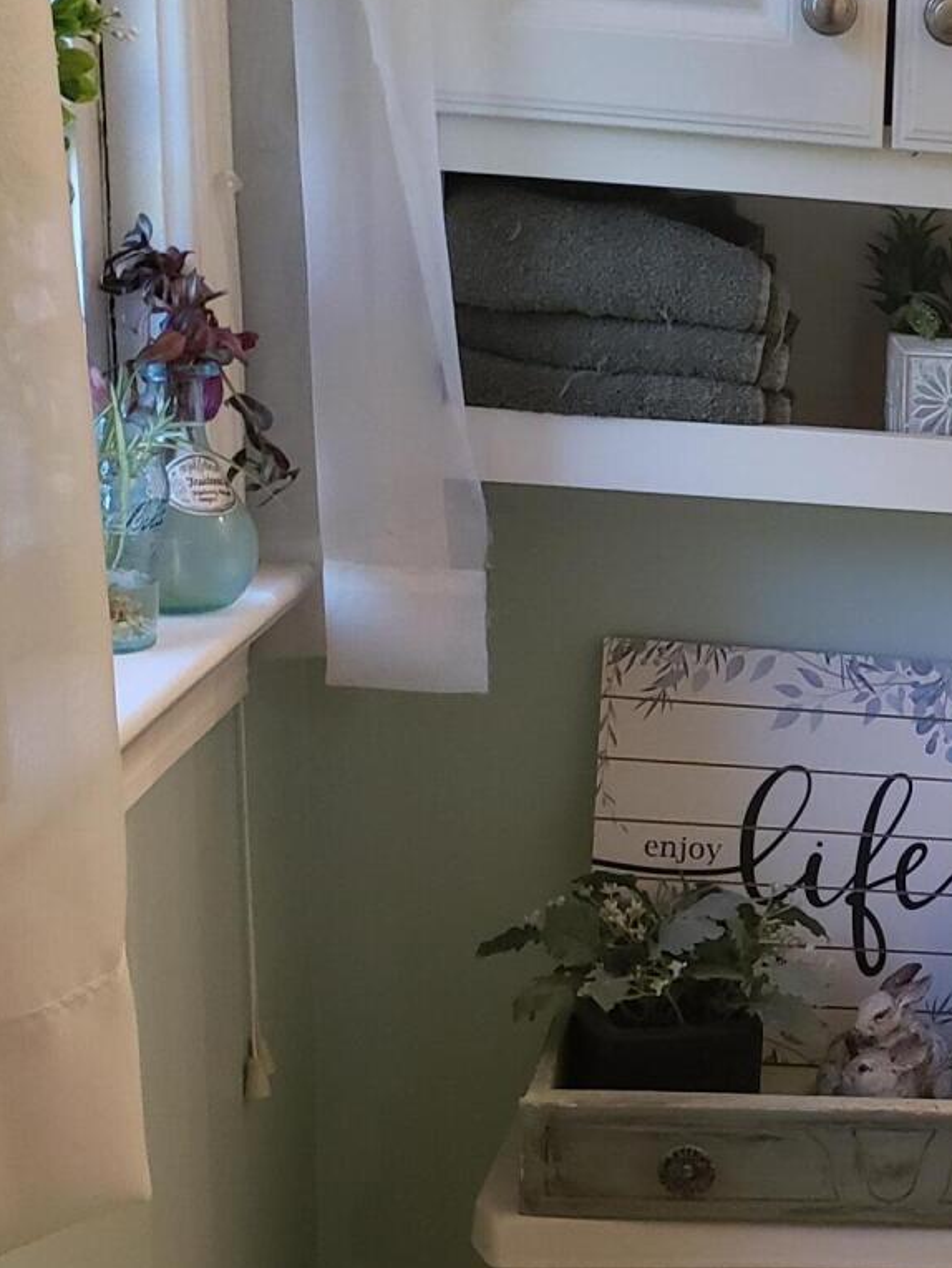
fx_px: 2493
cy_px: 771
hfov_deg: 20.3
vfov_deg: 28.5
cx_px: 1131
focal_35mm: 68
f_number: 2.4
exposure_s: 1/60
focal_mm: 4.3
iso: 250
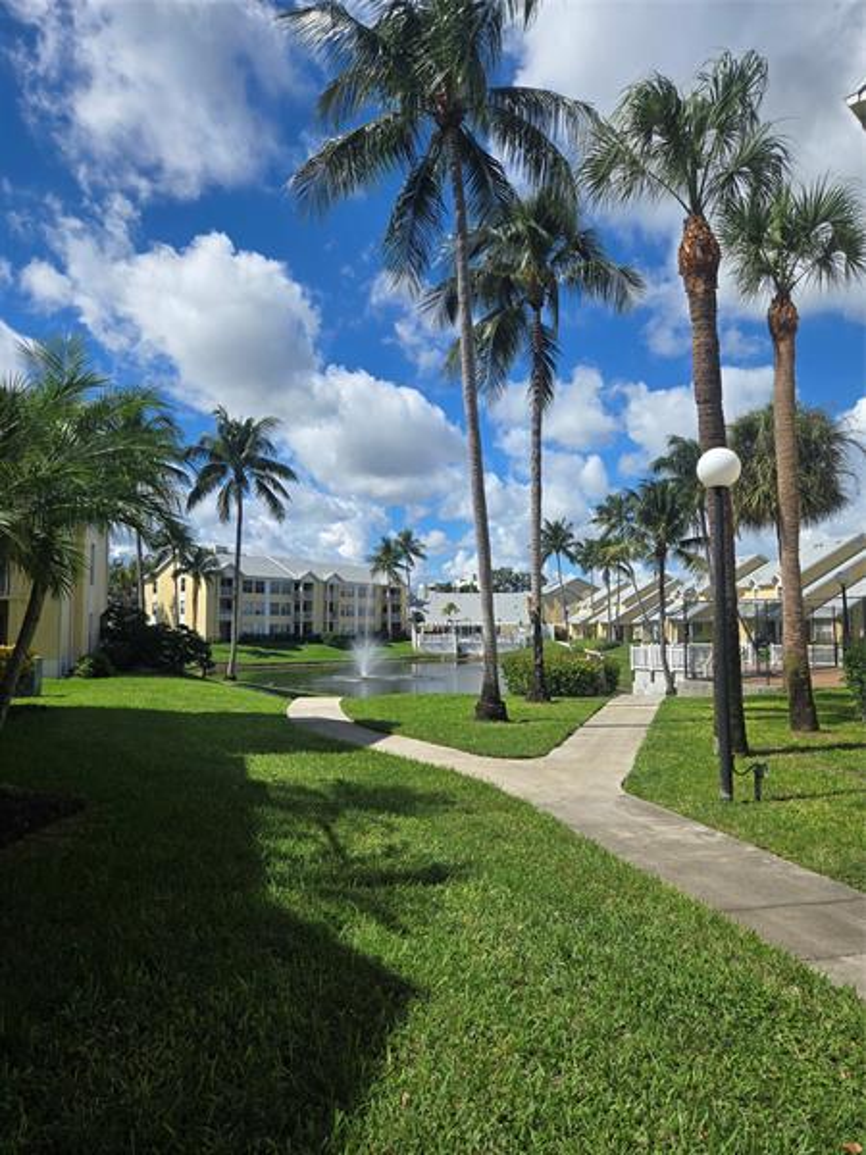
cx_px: 433
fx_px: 767
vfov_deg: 73.9
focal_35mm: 23
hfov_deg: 58.9
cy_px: 578
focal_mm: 5.4
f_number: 1.8
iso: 25
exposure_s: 1/2921
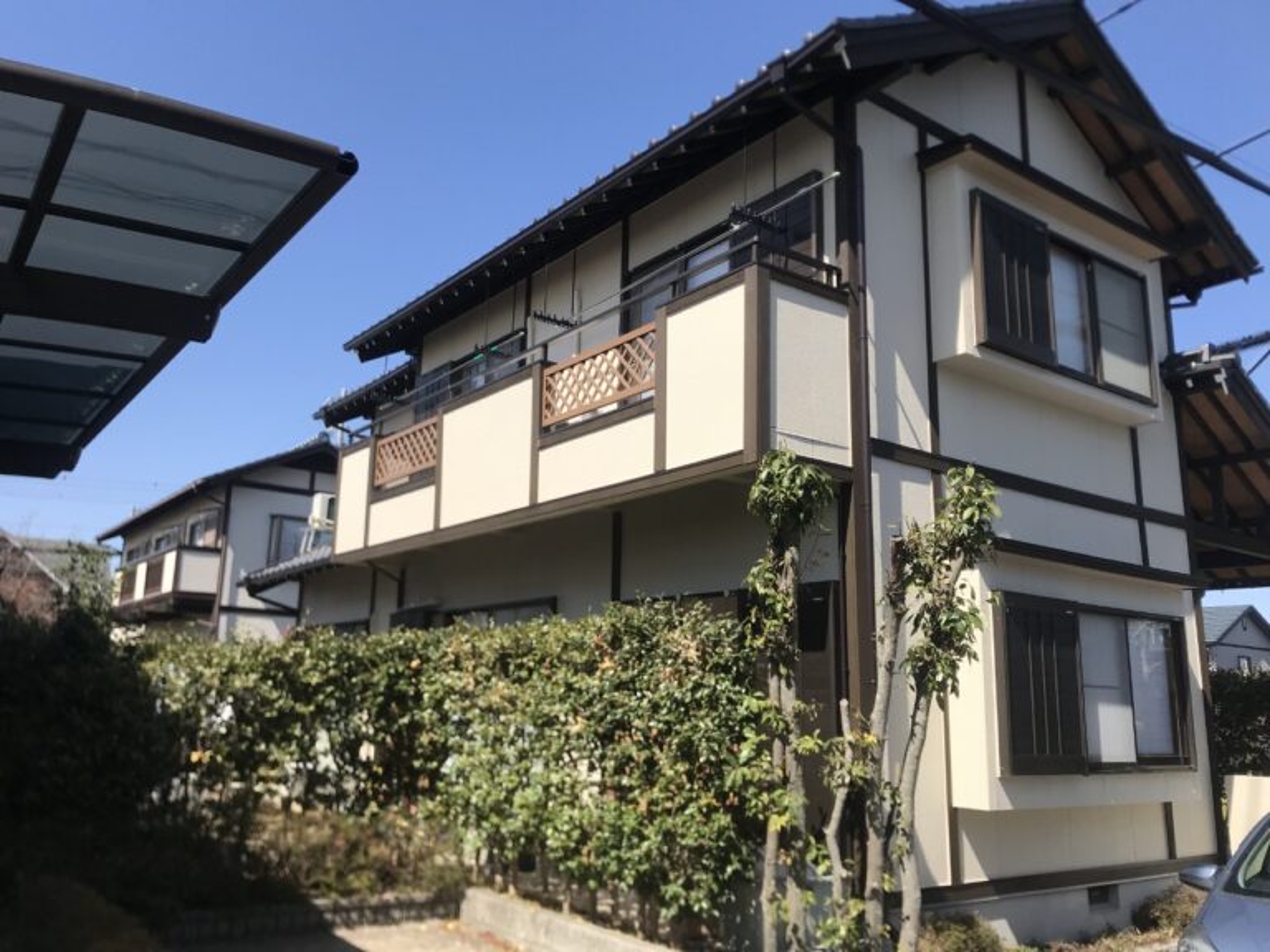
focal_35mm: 28
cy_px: 476
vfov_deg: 49.7
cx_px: 635
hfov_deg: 63.4
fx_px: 1027
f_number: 1.8
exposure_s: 1/1709
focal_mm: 3.99
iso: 20
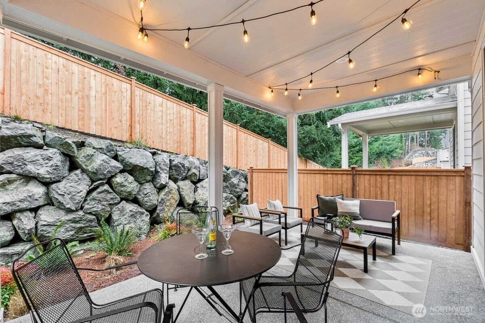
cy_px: 162
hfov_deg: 100.4
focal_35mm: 15
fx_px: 202
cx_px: 242
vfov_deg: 77.3
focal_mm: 10
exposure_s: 1/8
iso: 250
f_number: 9
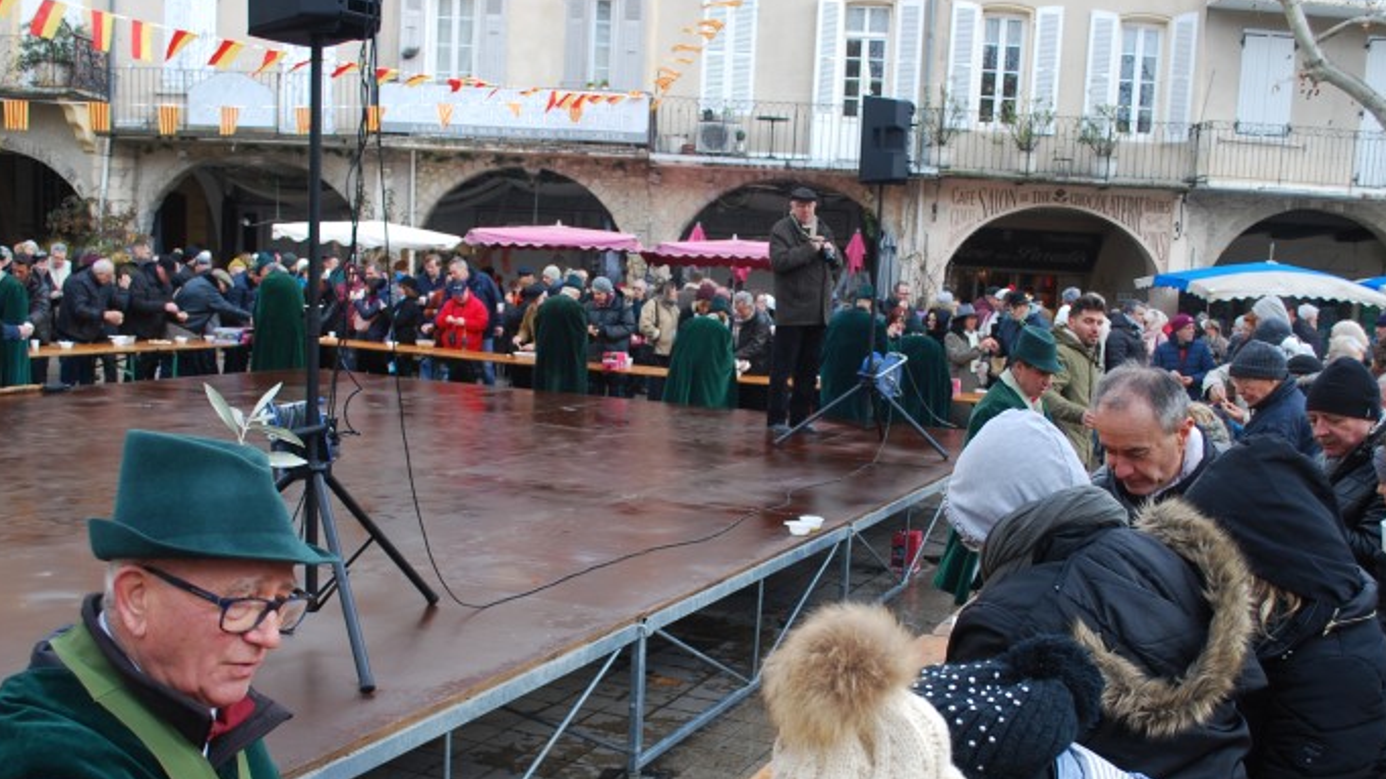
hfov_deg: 54.0
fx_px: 1360
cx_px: 694
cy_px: 487
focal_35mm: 37
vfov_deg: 31.8
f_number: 5
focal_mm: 20
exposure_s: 1/100
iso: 200
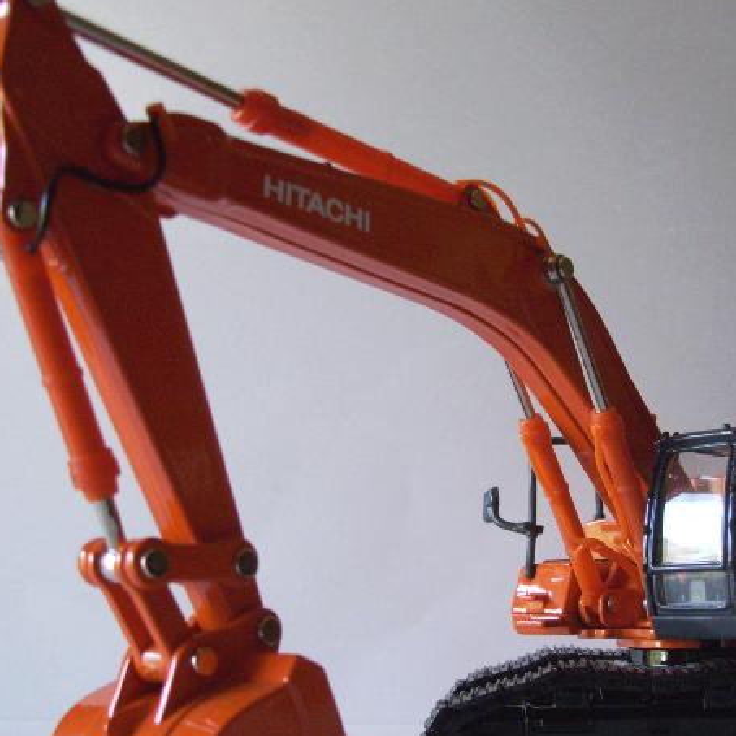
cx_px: 477
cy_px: 457
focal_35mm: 53
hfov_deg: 32.0
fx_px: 1275
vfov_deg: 32.1
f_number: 2.9
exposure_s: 1/30
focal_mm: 5.7
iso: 125
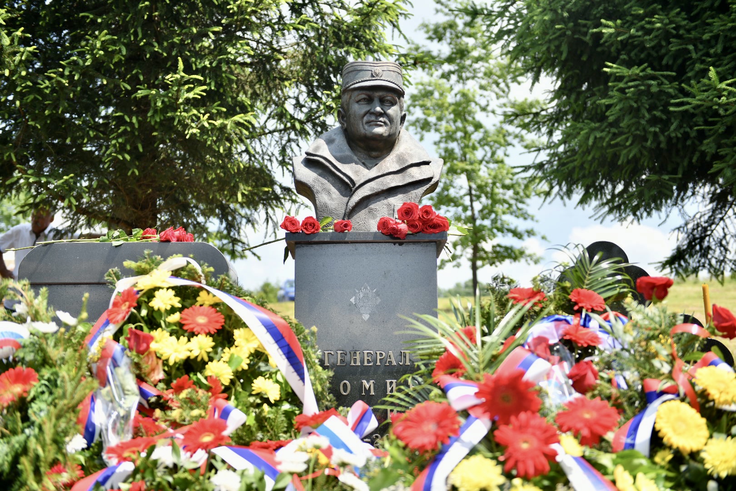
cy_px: 246
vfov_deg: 28.1
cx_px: 368
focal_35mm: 48
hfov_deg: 41.1
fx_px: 981
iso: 160
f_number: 2.8
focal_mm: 48
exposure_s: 1/1250
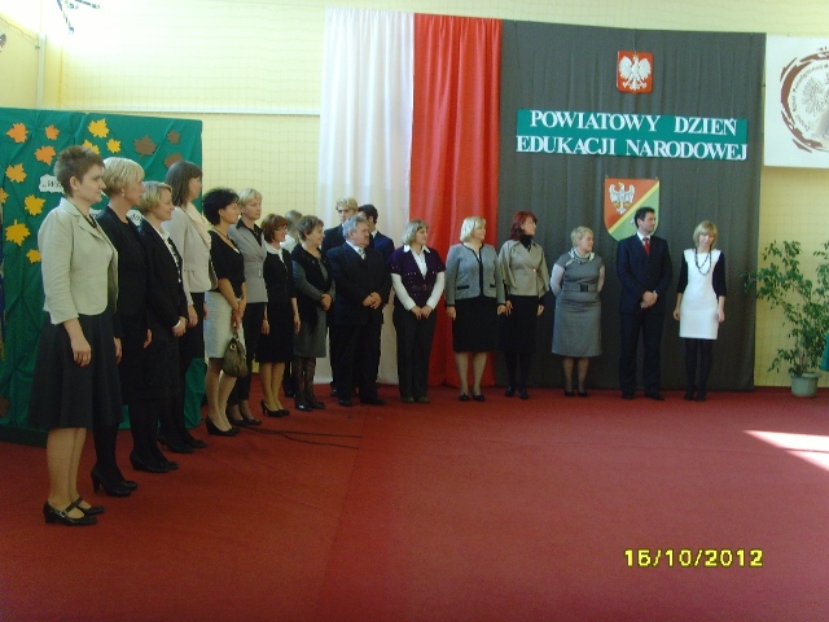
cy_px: 311
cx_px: 414
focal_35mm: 39
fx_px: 934
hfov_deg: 47.9
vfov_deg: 36.8
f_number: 3.5
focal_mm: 6.6
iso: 160
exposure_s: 1/45
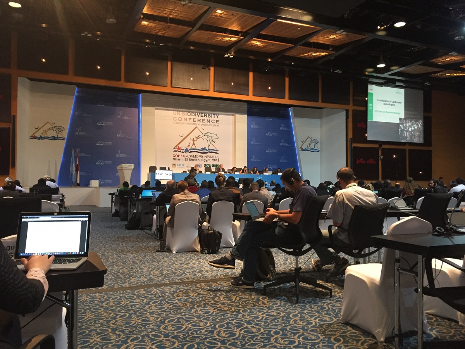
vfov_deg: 48.2
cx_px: 232
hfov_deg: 61.7
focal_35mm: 29
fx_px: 390
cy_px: 174
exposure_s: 1/33
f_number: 2.2
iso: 200
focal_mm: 4.15
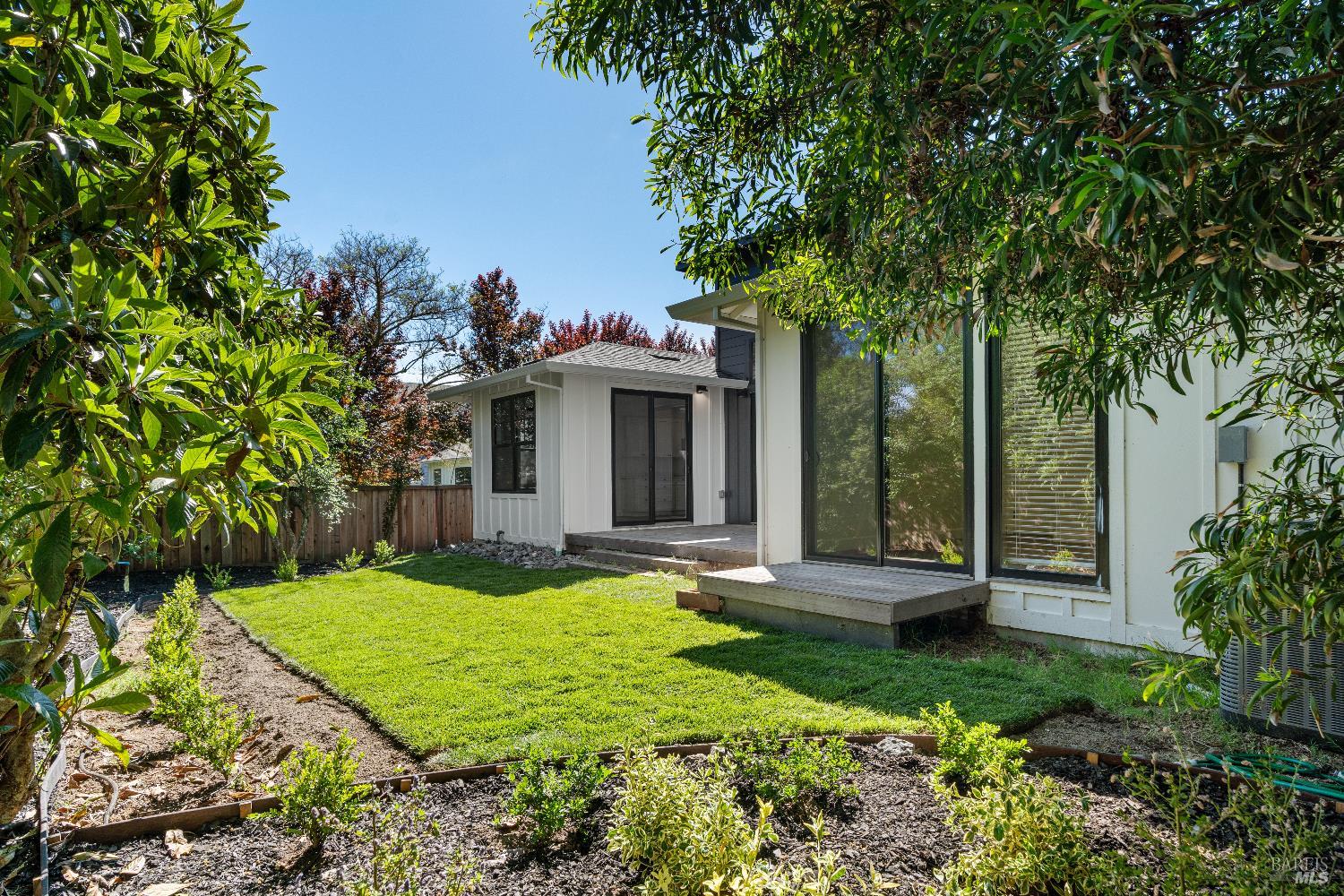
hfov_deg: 86.9
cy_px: 448
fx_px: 709
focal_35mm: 19
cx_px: 672
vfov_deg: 64.6
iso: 160
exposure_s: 1/60
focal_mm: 19
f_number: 8
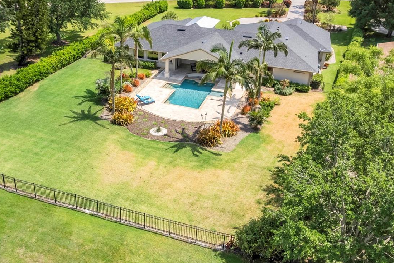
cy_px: 101
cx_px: 144
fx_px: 350
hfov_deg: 57.9
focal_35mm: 32
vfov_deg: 40.8
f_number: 2.8
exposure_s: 1/320
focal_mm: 8.38
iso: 120
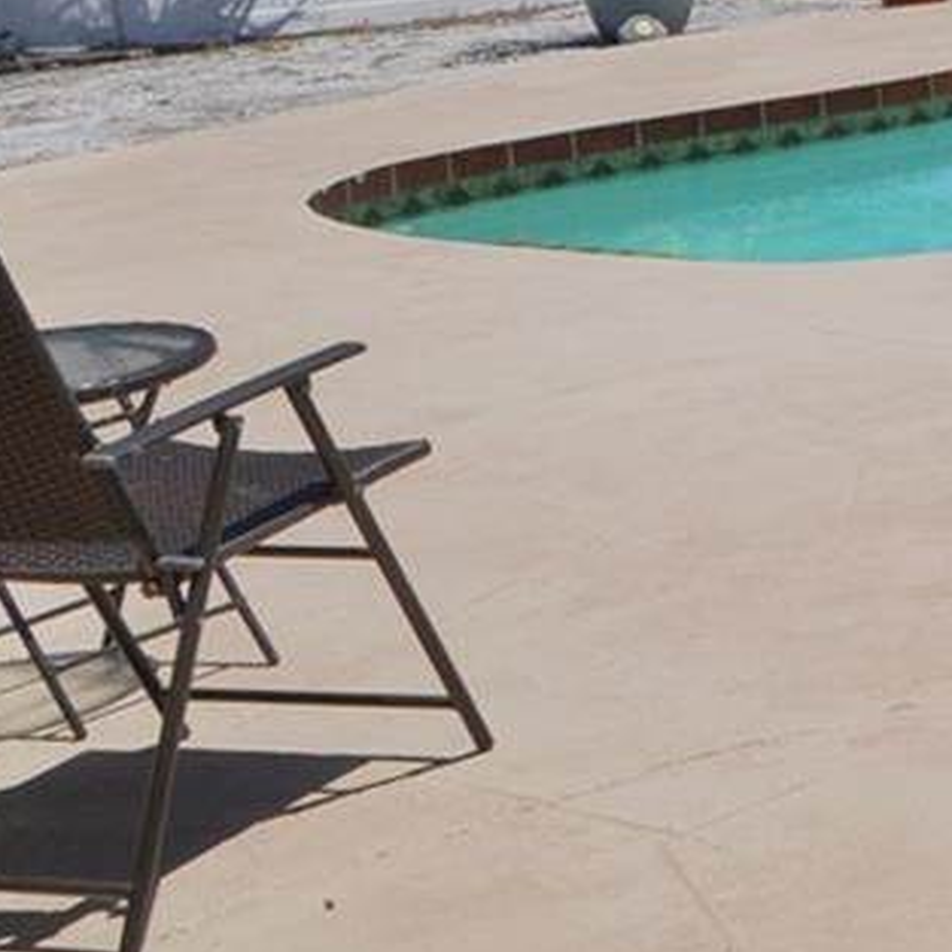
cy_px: -26
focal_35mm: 78
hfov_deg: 14.6
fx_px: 2427
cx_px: 2269
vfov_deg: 21.3
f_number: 9
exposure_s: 1/320
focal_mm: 12
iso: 100
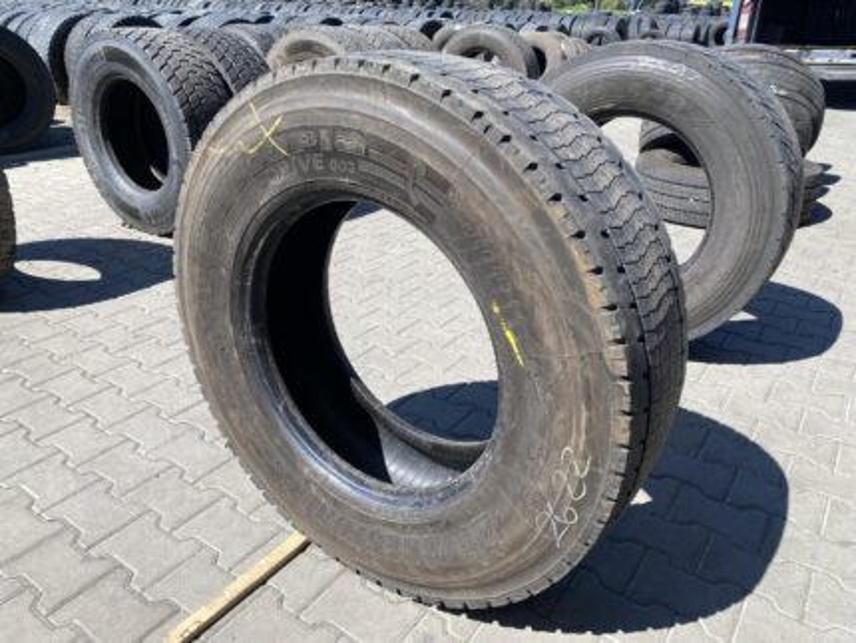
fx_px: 643
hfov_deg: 67.3
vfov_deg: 53.1
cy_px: 322
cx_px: 428
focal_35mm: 26
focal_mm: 4.25
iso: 32
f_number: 1.8
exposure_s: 1/1464
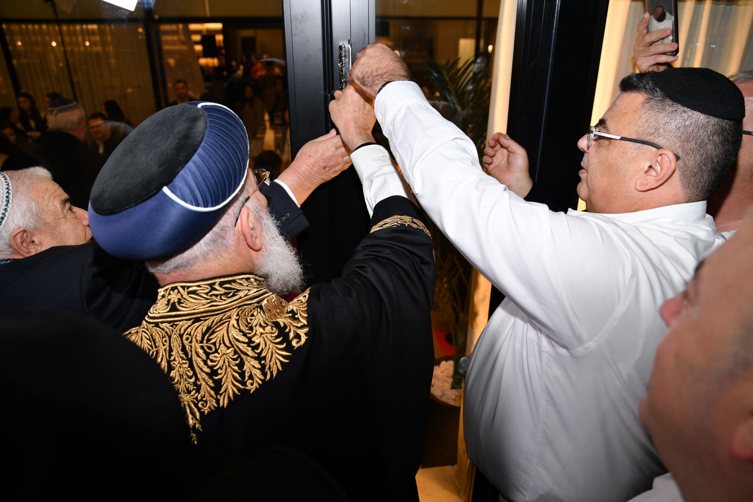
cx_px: 376
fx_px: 502
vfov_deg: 53.1
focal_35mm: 24
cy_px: 251
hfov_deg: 73.8
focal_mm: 24
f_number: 3.5
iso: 500
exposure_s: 1/160
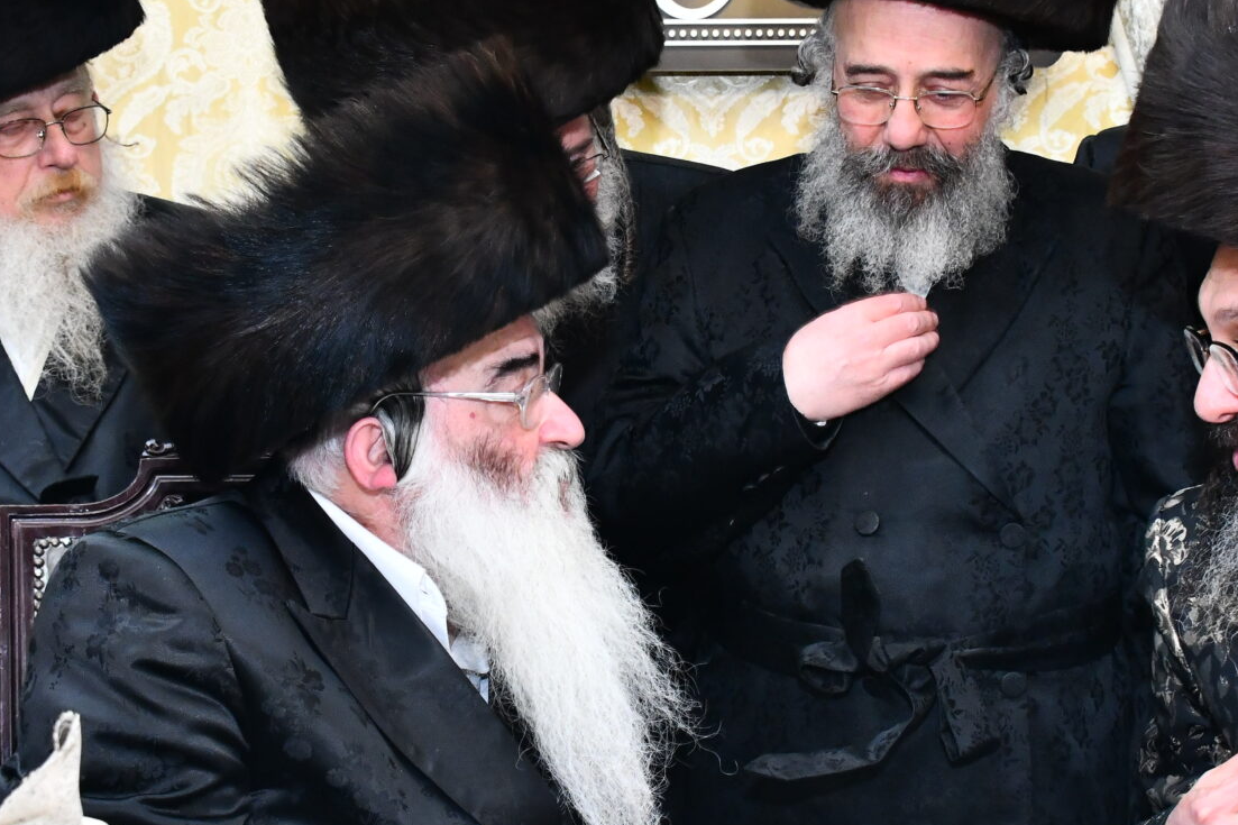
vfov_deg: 20.9
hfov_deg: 31.0
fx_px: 2235
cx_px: 602
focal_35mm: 65
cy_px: 390
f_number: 5.6
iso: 2000
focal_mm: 28
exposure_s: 1/125
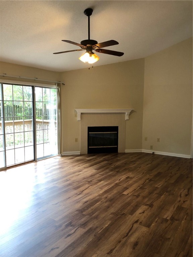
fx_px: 208
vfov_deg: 63.4
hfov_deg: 49.7
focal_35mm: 28
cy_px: 128
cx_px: 96
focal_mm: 3.99
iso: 50
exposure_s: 1/15
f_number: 1.8
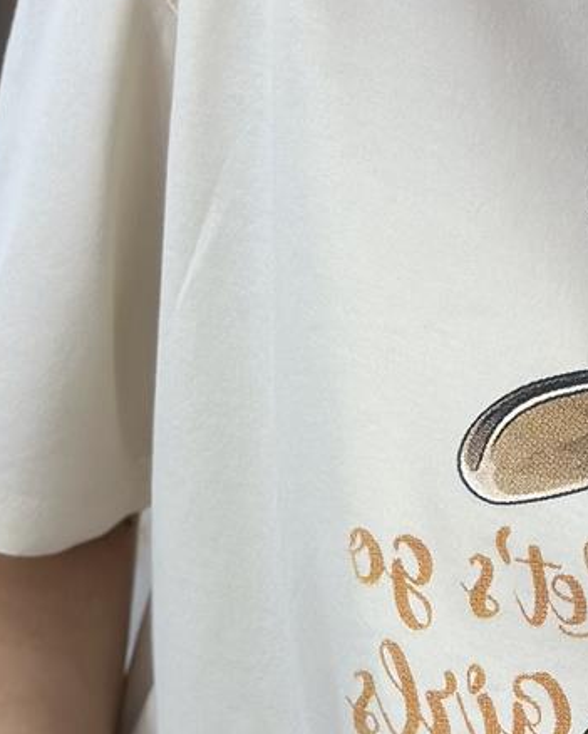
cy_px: 897
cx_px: 745
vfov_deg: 11.1
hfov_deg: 8.9
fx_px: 3716
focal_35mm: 171
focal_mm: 6.86
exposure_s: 1/169
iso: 64
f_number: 1.78
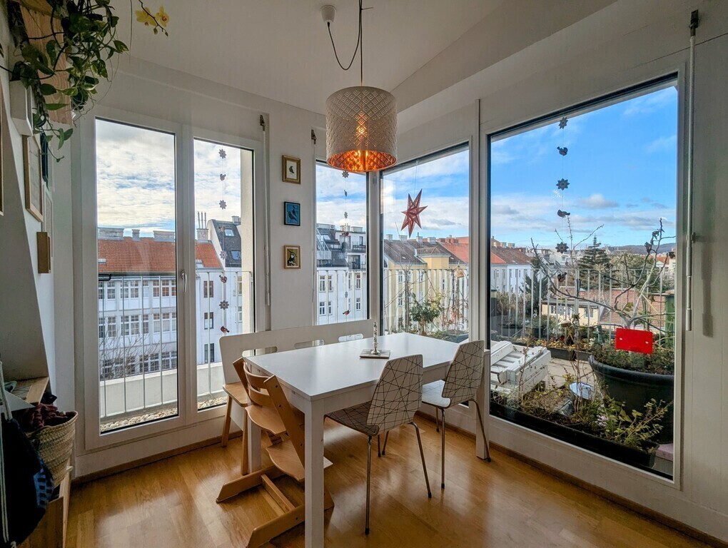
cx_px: 364
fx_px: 337
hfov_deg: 94.4
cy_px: 274
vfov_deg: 78.2
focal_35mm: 16
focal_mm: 2.35
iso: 49
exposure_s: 1/981
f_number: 2.2
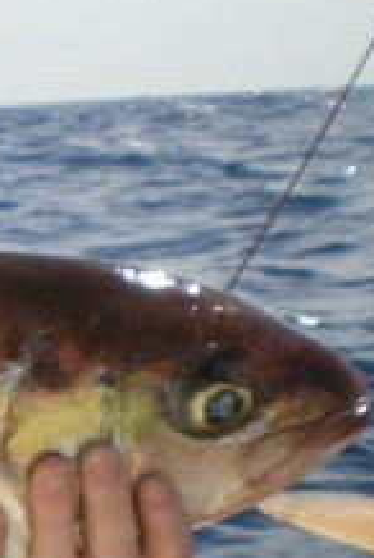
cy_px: 422
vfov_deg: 18.8
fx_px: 1678
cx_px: -364
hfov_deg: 11.5
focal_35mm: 108
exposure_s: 1/500
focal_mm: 6.3
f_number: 4.6
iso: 50
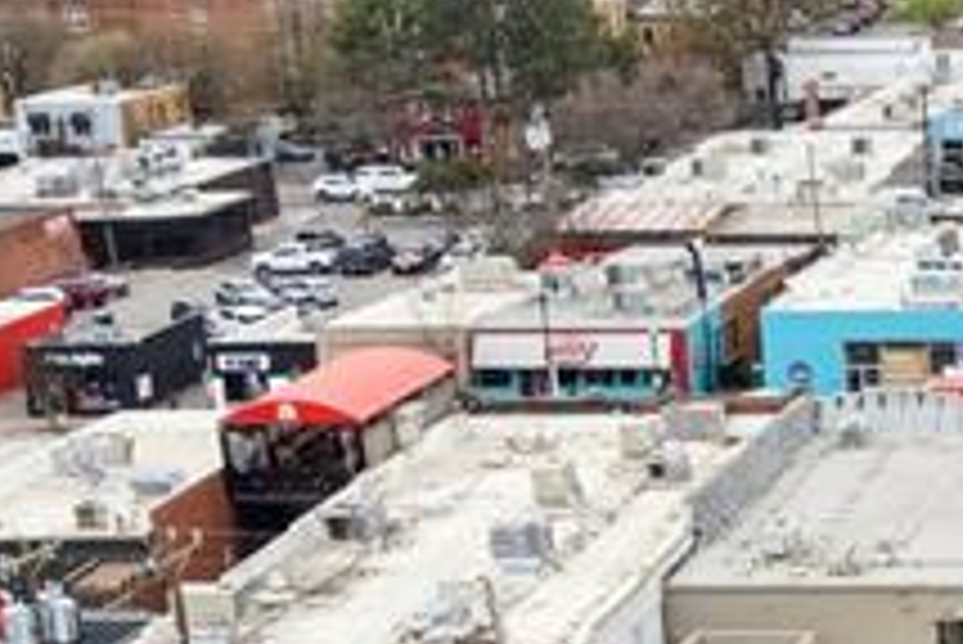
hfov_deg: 17.3
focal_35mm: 105
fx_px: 2811
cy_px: 887
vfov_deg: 12.6
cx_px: 1501
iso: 150
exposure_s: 1/1250
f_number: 2.8
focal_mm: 8.4
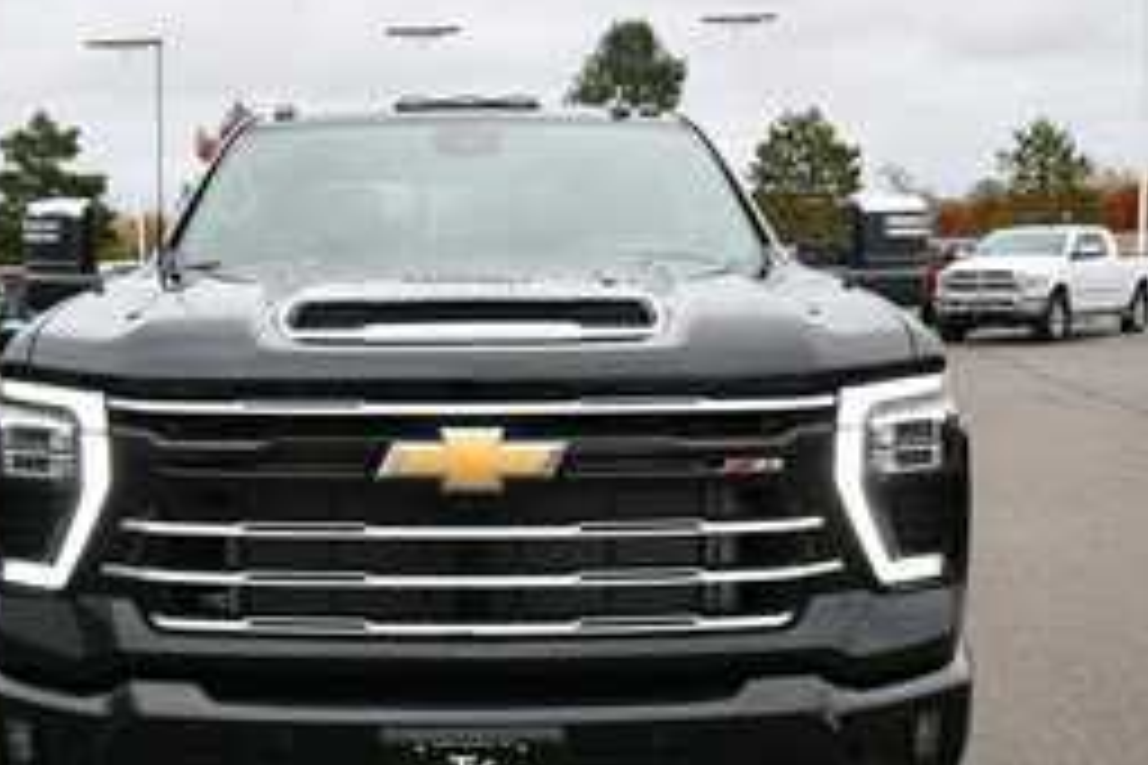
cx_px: 473
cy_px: 506
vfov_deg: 28.5
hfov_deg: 41.8
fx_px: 1499
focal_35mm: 47
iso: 640
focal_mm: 20
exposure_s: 1/250
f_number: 5.6
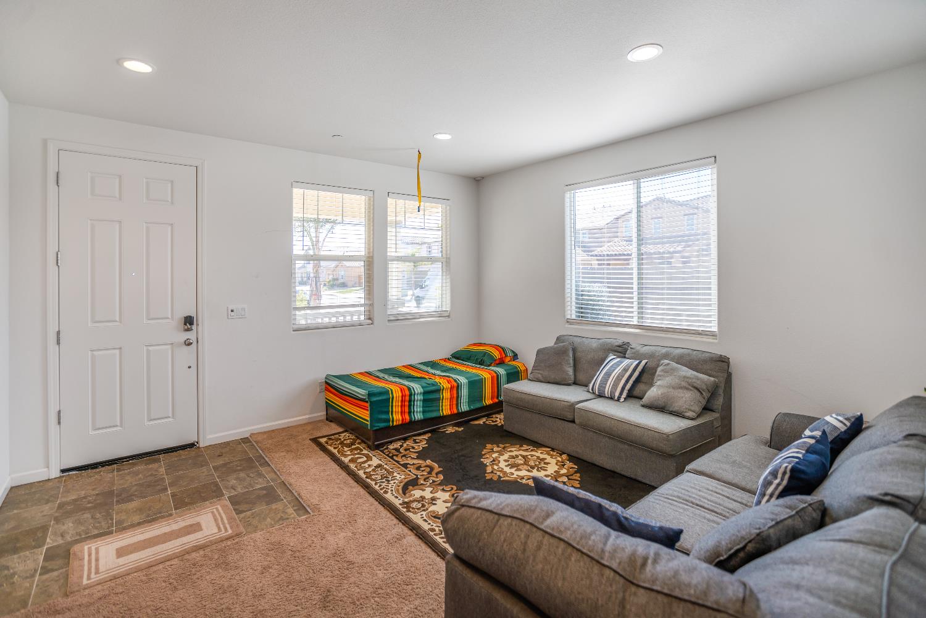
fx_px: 412
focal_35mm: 16
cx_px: 463
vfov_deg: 73.7
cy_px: 309
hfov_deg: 96.7
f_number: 2.8
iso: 100
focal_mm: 16
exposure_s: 1/200
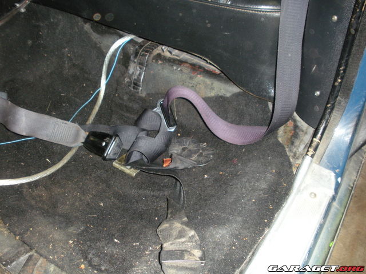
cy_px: 137
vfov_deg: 39.7
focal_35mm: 36
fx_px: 381
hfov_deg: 51.4
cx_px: 183
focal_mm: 6.3
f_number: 3.5
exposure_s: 1/60
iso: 232
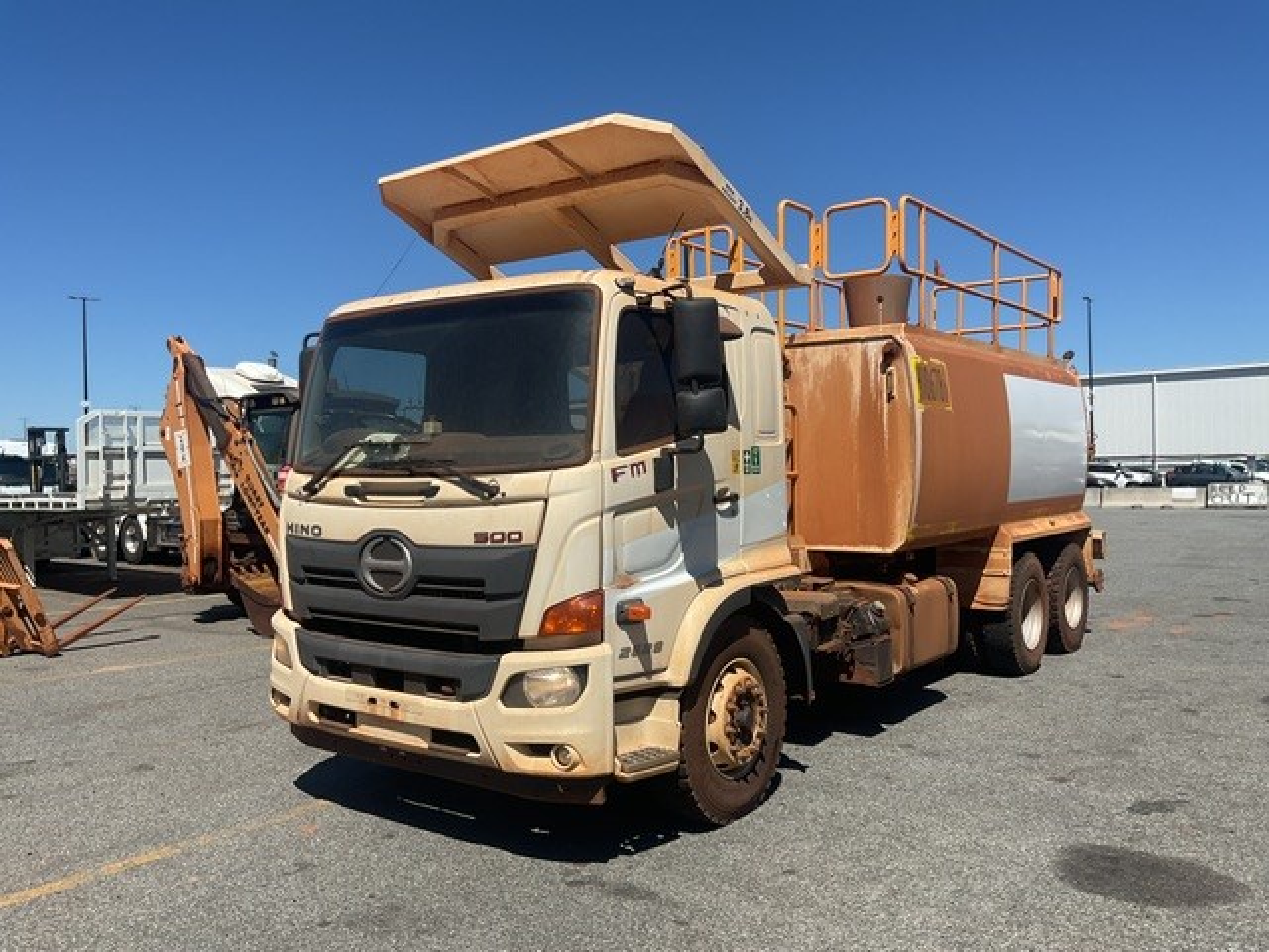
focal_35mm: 29
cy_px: 476
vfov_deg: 48.2
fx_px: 1063
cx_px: 634
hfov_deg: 61.7
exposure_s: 1/2959
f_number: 1.8
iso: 16
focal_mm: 3
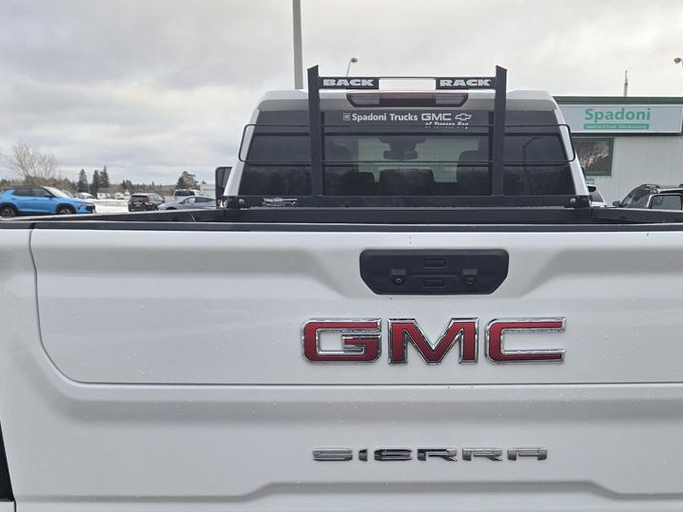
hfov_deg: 45.6
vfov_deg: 34.2
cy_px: 399
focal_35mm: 41
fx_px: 809
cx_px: 404
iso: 25
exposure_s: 1/353
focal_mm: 5.4
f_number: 1.8
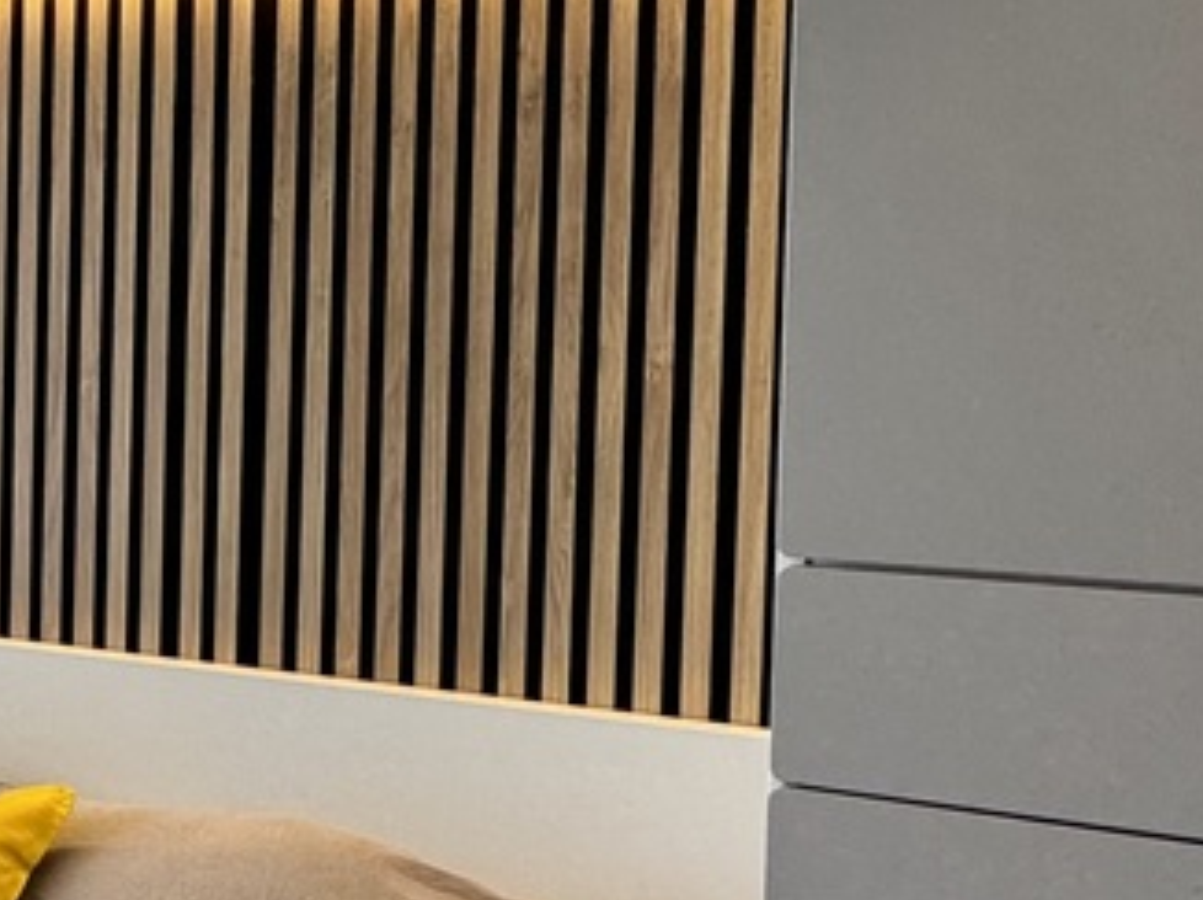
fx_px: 1910
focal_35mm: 55
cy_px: 409
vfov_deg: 26.5
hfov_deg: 28.7
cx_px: -354
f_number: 2.2
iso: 125
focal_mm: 2.22
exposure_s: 1/100
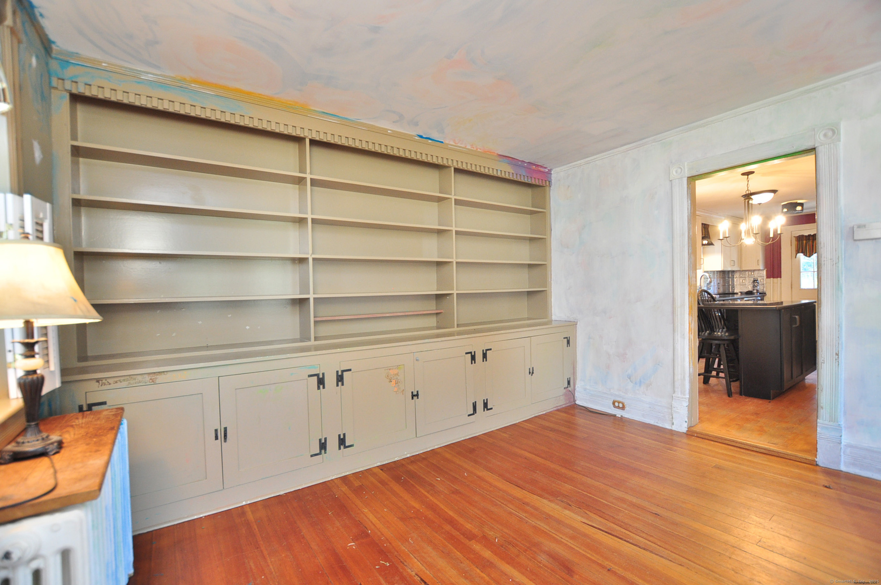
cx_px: 440
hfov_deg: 100.5
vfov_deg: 77.2
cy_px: 292
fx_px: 367
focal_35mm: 15
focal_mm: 10
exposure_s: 1/25
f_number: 4
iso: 640
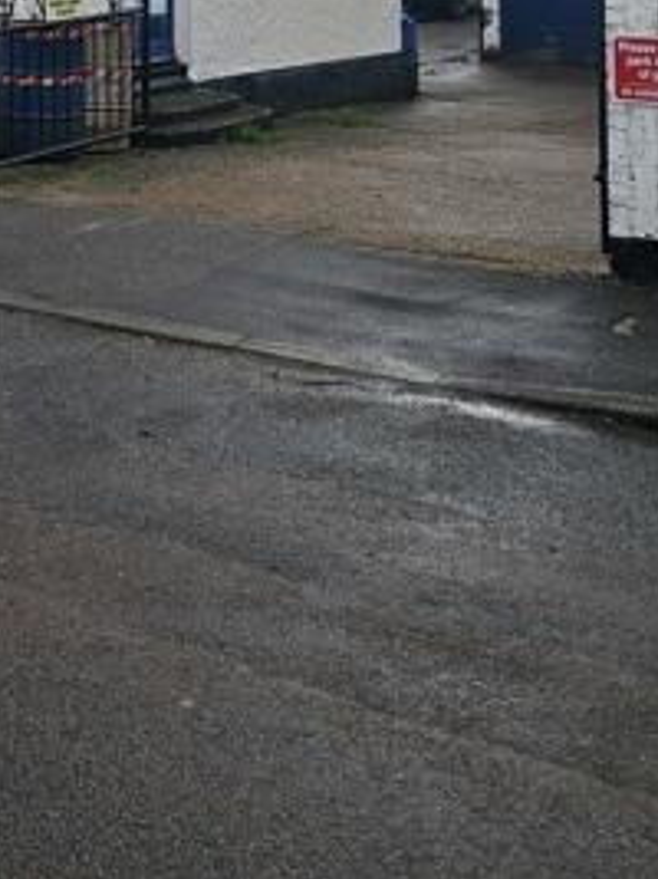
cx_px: 303
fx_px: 1750
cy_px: -95
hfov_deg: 21.3
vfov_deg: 26.0
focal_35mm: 69
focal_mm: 6.3
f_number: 1.7
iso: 10
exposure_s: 1/606
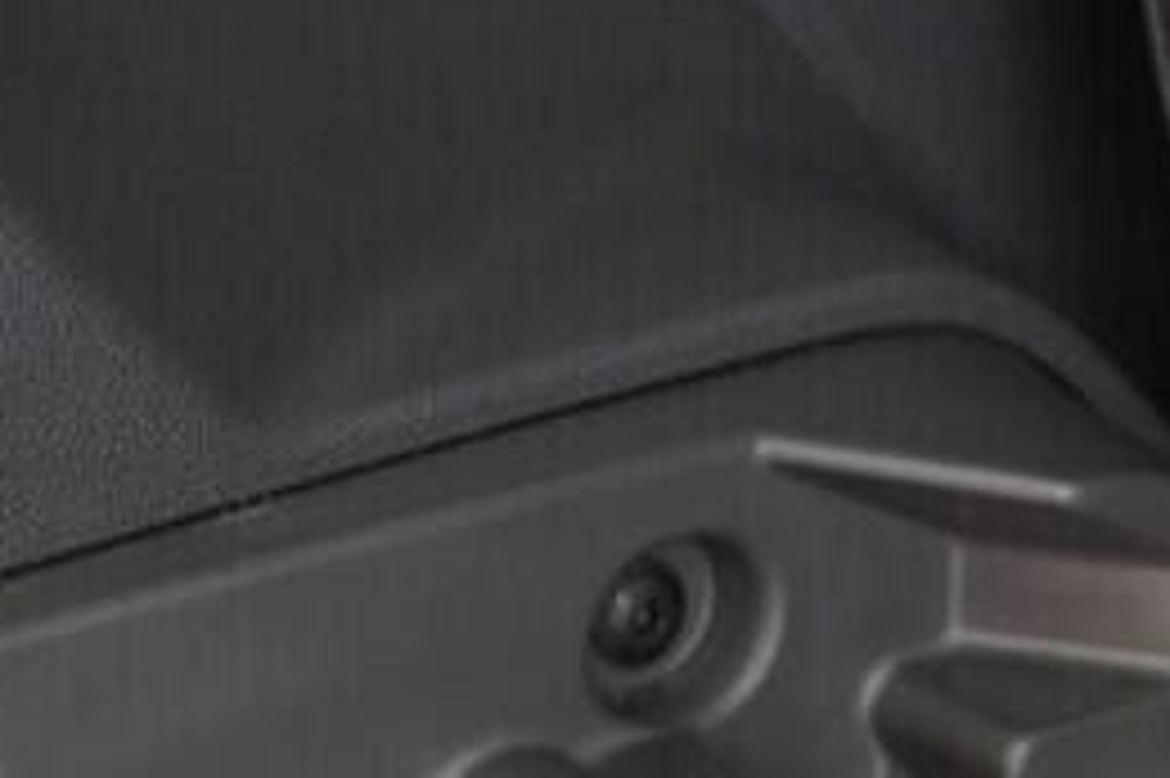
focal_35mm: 142
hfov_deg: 14.5
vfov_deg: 9.3
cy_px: 1306
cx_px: 616
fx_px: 4612
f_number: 2.8
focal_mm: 24
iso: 800
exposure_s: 1/40
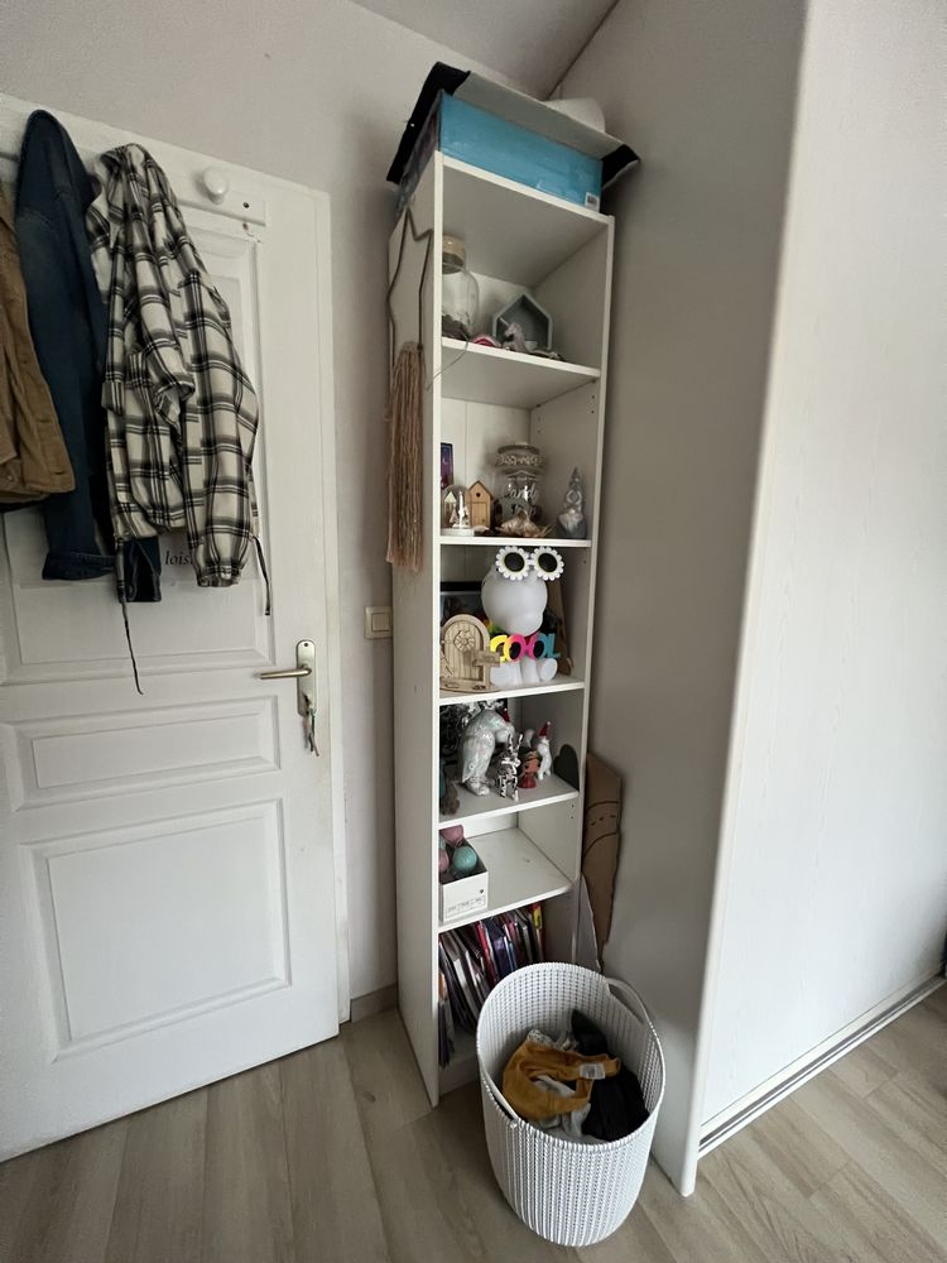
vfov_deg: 106.2
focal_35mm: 13
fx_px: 474
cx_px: 474
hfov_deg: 89.9
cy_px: 632
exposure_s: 1/60
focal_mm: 1.57
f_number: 1.8
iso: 640
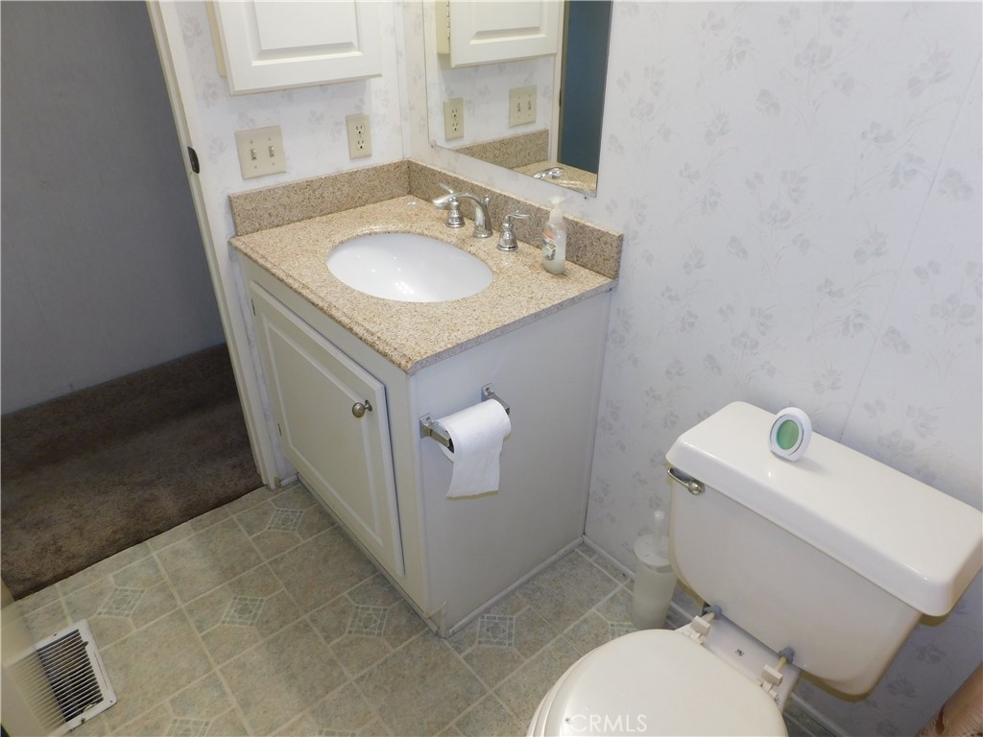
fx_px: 653
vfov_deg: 58.9
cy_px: 368
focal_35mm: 23
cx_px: 492
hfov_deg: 73.9
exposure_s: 1/30
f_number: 3
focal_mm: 4
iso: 125
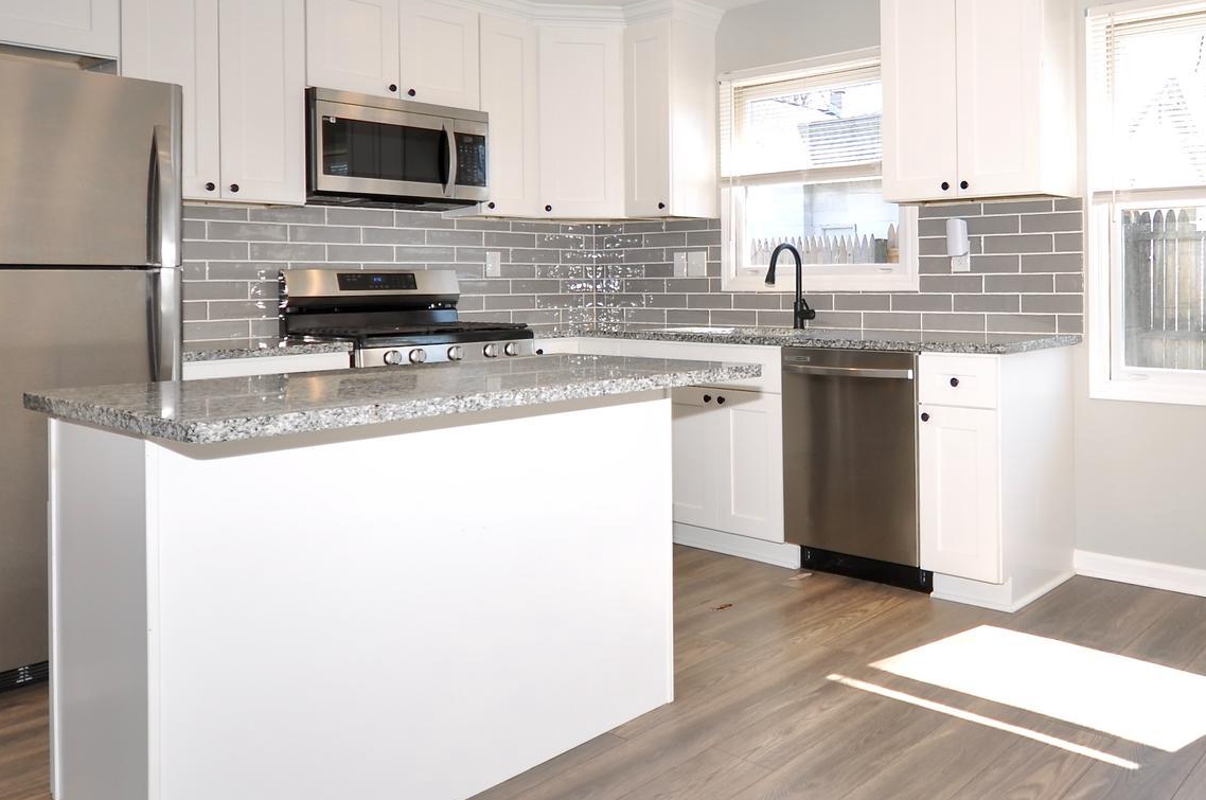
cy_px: 263
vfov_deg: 47.0
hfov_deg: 63.8
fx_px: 903
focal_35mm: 27
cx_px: 891
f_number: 5
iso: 100
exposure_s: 1/100
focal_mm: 10
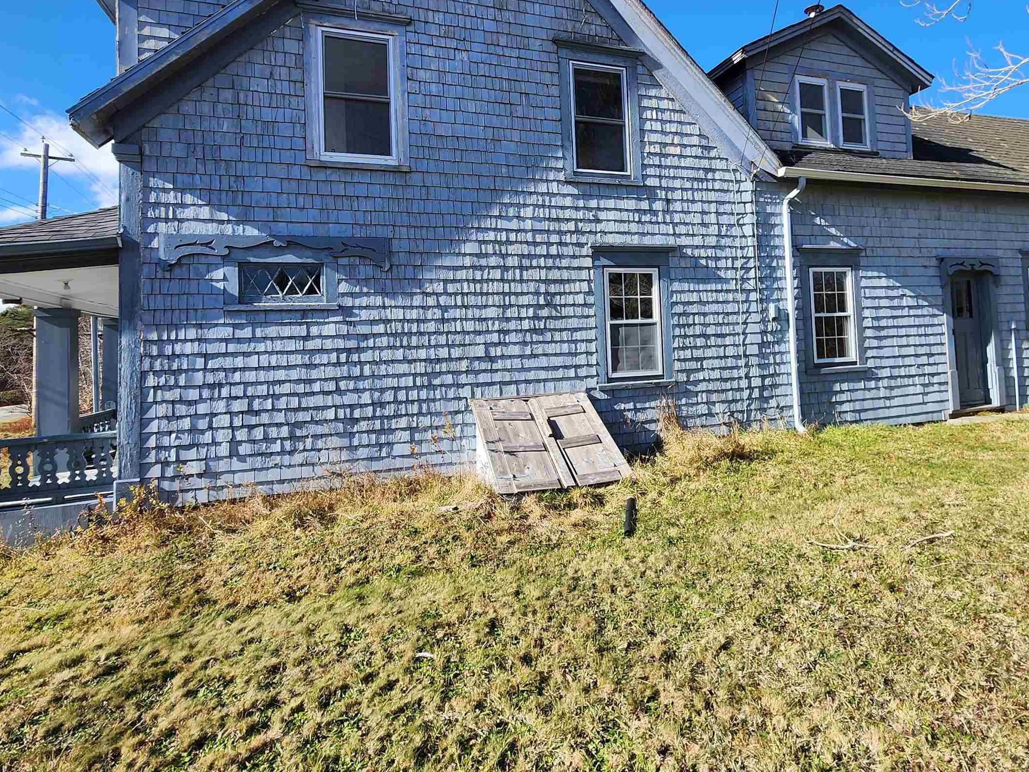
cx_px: 567
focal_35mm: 19
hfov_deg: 84.4
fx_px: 565
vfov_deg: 68.3
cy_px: 332
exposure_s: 1/1078
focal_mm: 2.2
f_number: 2.2
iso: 50
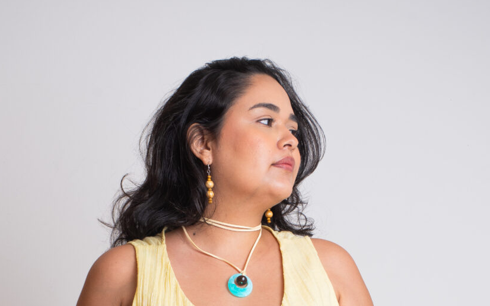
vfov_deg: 9.9
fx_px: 1736
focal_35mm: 130
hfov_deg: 16.1
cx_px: 226
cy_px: 379
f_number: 9
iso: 100
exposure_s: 1/160
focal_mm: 52
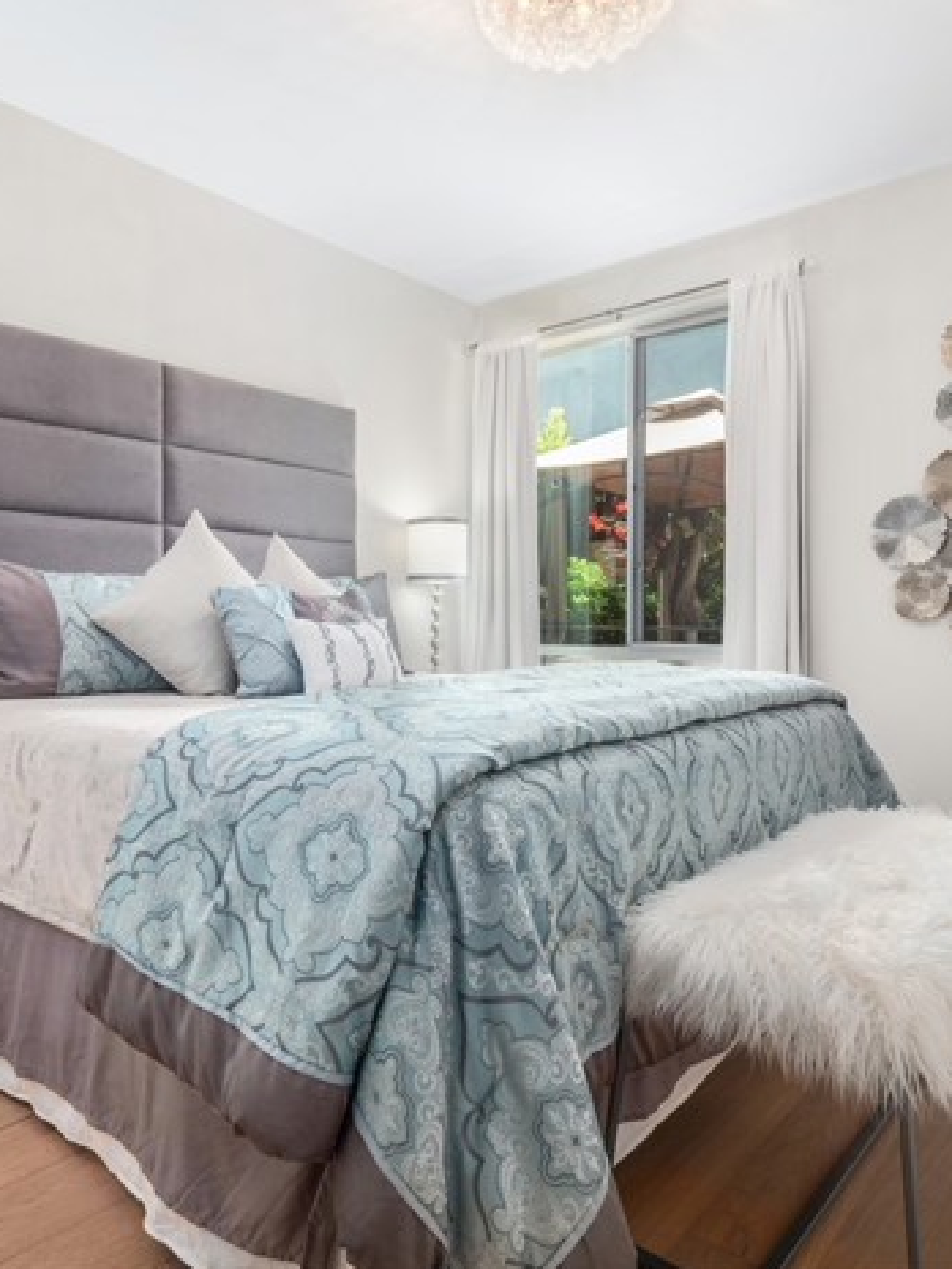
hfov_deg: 60.5
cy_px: 621
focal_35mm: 22
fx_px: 806
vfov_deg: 76.4
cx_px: 374
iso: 200
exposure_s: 1/50
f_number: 8
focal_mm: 8
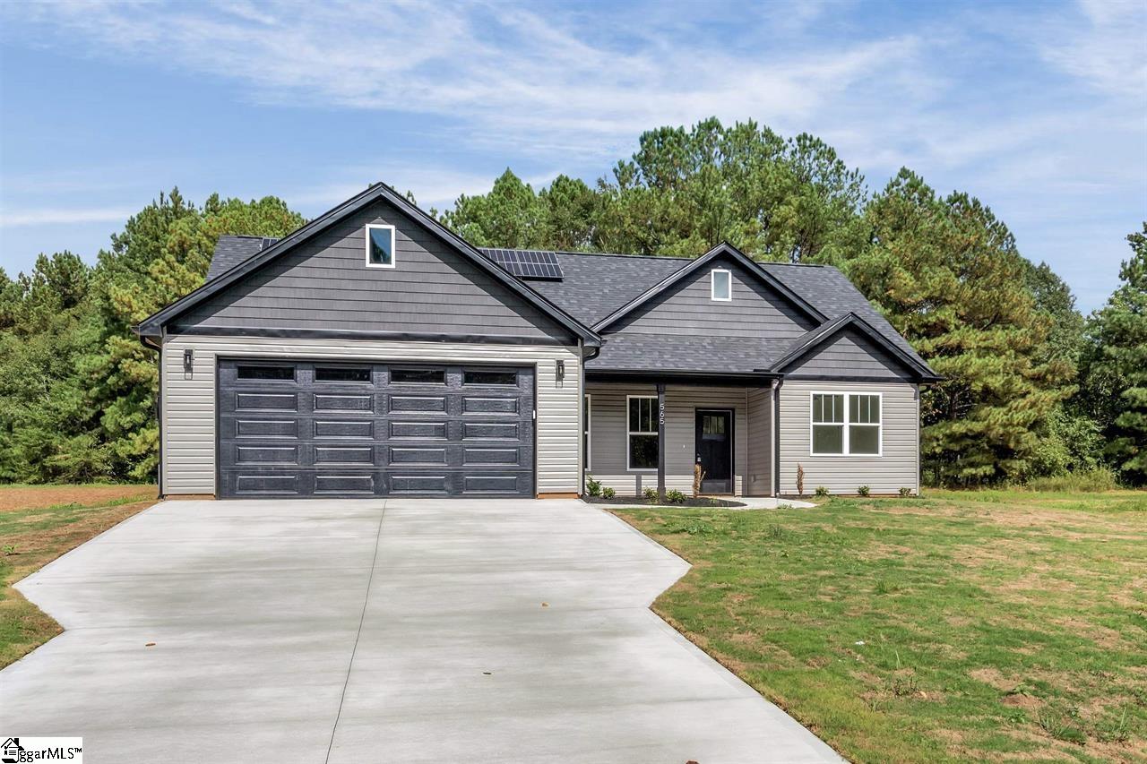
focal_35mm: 16
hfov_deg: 96.7
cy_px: 382
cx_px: 574
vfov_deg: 73.7
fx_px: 510
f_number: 7.1
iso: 320
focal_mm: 16
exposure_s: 1/1600
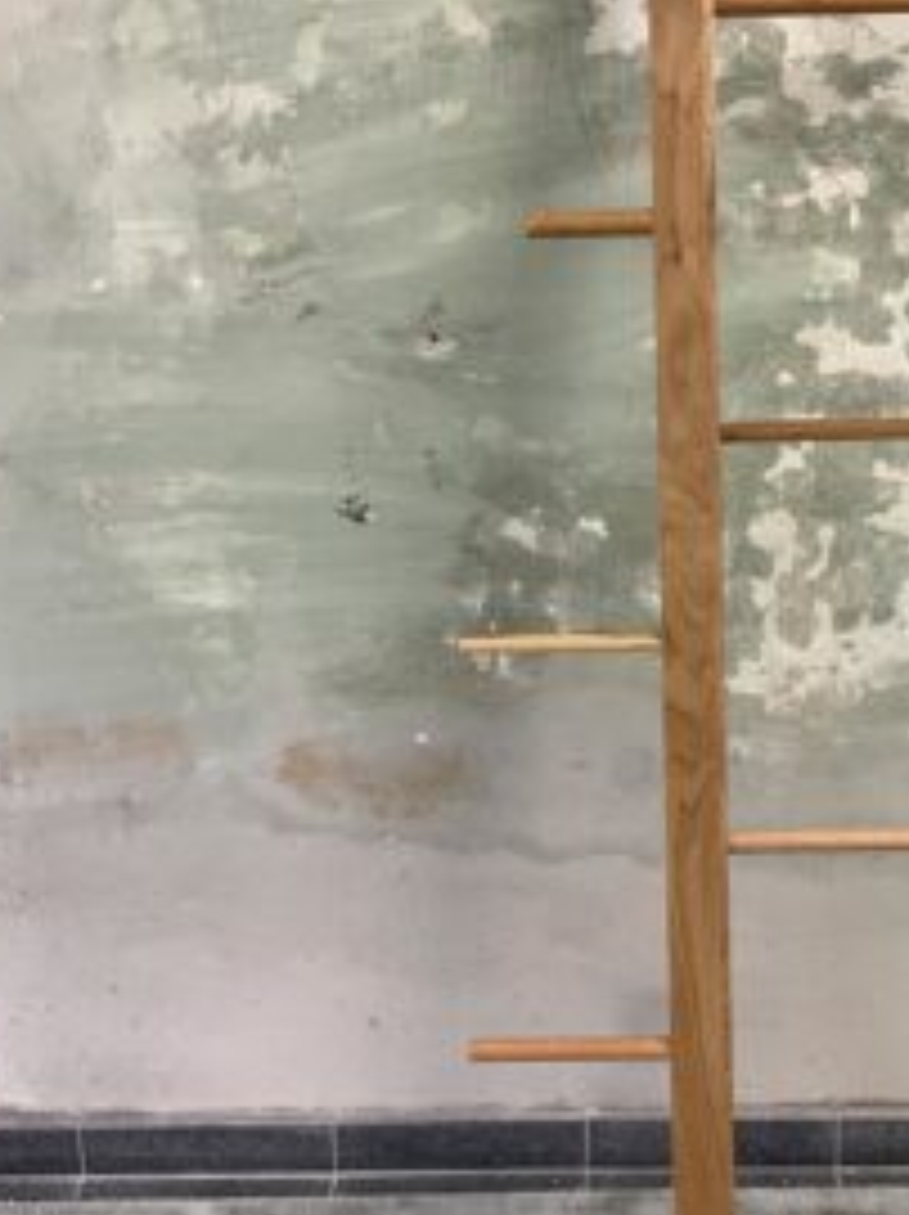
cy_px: 466
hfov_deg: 31.7
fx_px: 1578
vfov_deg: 41.8
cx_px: 652
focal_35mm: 45
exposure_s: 1/50
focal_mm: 4.2
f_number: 1.6
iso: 125
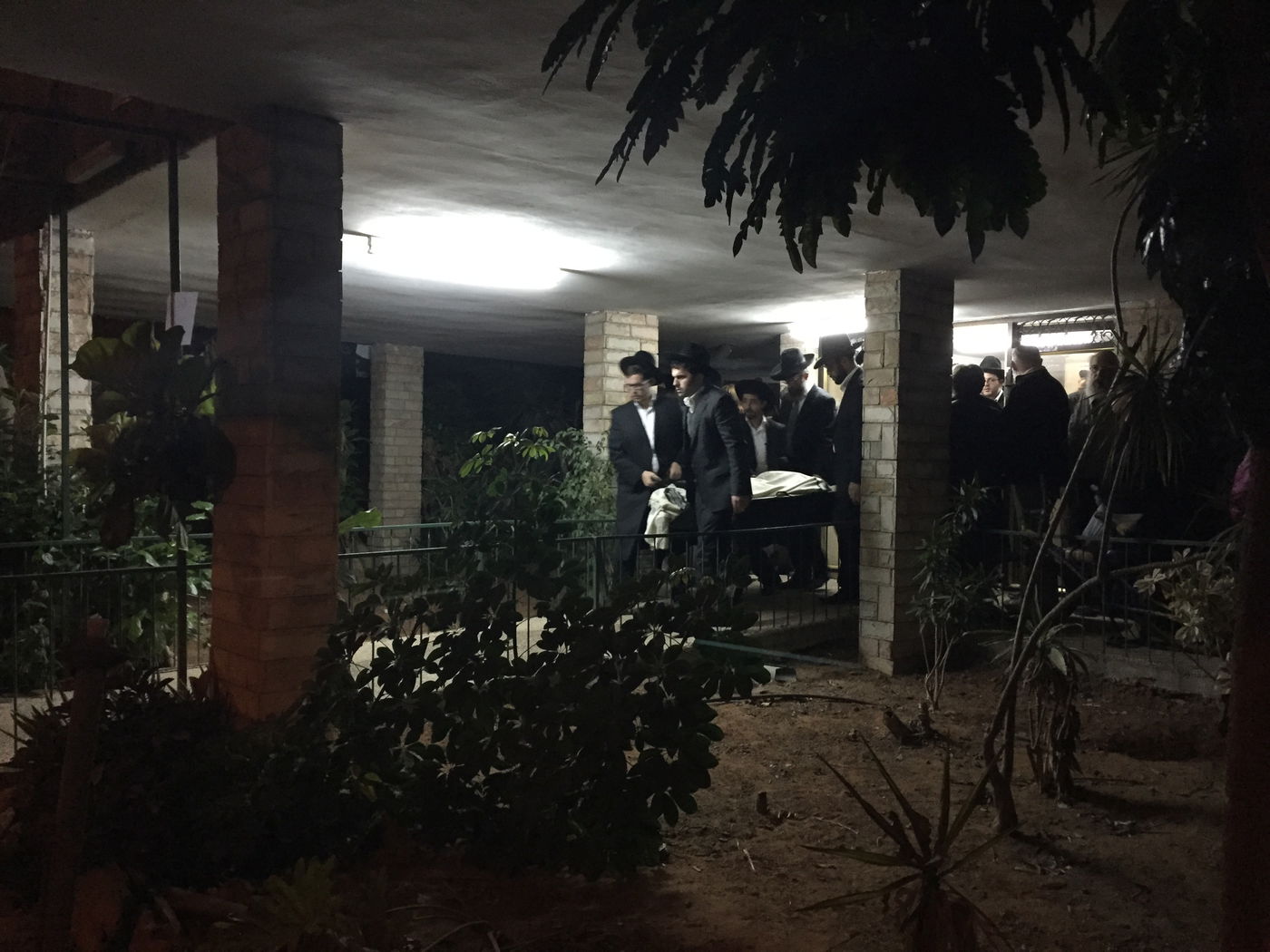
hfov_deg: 61.7
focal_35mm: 29
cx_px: 635
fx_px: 1064
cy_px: 476
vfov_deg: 48.2
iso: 320
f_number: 2.2
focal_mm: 4.15
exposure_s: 1/15
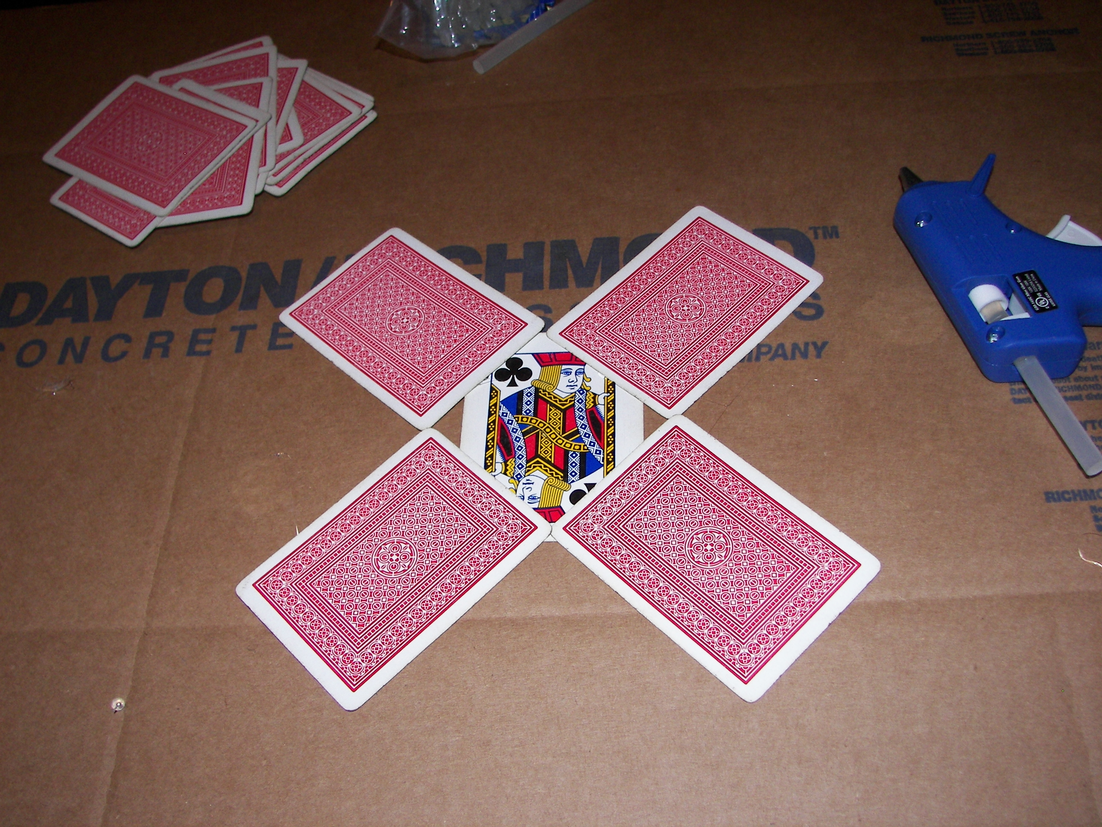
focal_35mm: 37
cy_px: 414
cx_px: 551
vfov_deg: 38.7
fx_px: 1178
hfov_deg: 50.1
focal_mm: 6.1
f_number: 2.8
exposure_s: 1/30
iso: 100
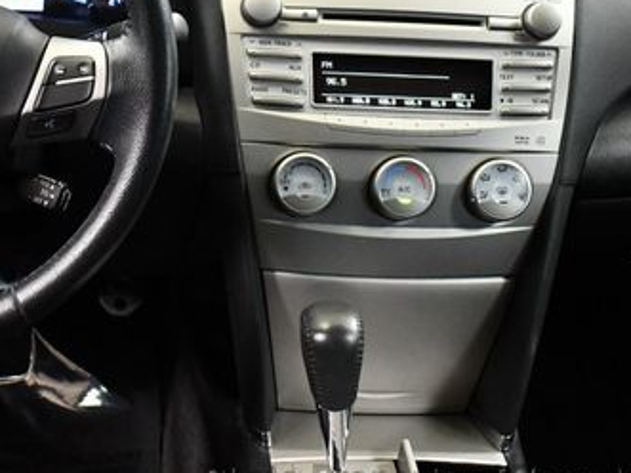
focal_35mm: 67
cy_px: 109
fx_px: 1221
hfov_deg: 28.7
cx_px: 179
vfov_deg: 21.7
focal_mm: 18
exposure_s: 1/80
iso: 3200
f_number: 3.5
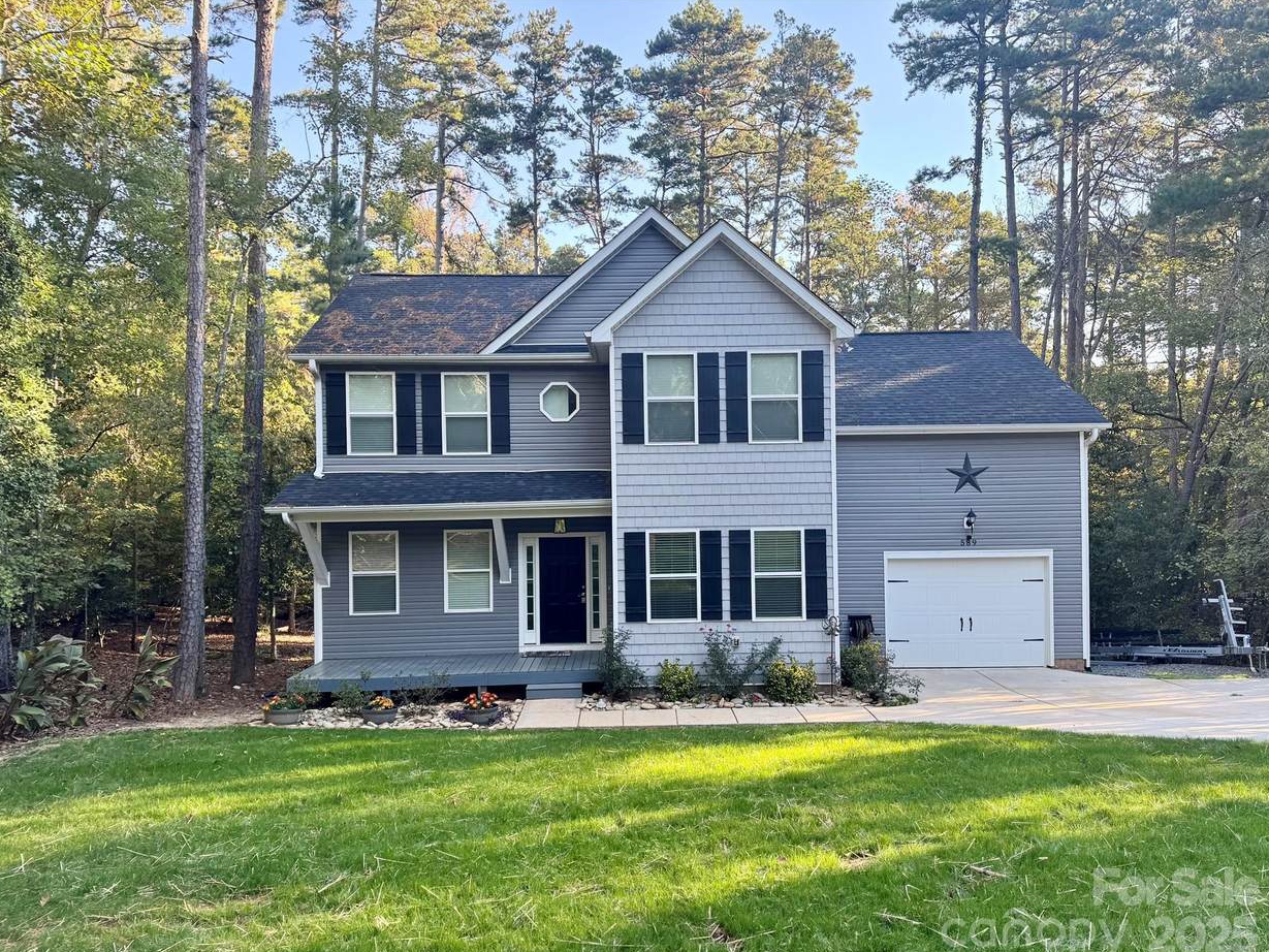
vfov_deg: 54.9
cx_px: 645
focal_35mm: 25
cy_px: 494
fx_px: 917
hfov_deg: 69.4
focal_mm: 6.76
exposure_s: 1/224
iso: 64
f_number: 1.78
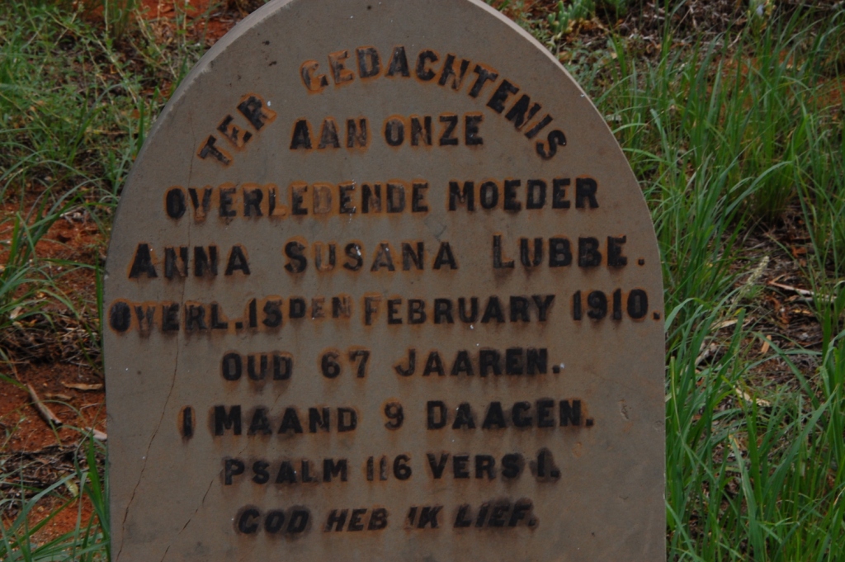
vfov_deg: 9.9
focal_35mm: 138
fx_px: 3236
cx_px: 422
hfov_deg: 14.9
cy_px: 281
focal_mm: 92
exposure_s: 1/80
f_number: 18
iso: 400
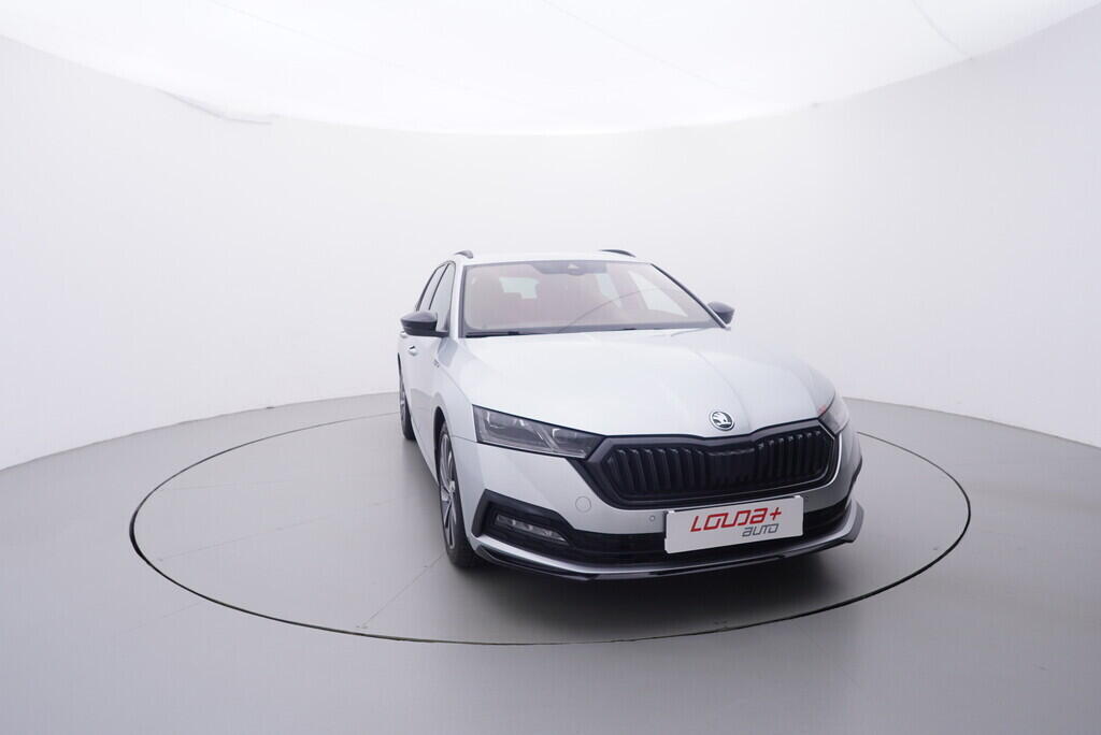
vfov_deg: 56.2
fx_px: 688
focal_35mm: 22
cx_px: 550
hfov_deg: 77.3
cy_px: 368
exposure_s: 1/80
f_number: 5
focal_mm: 15
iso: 200
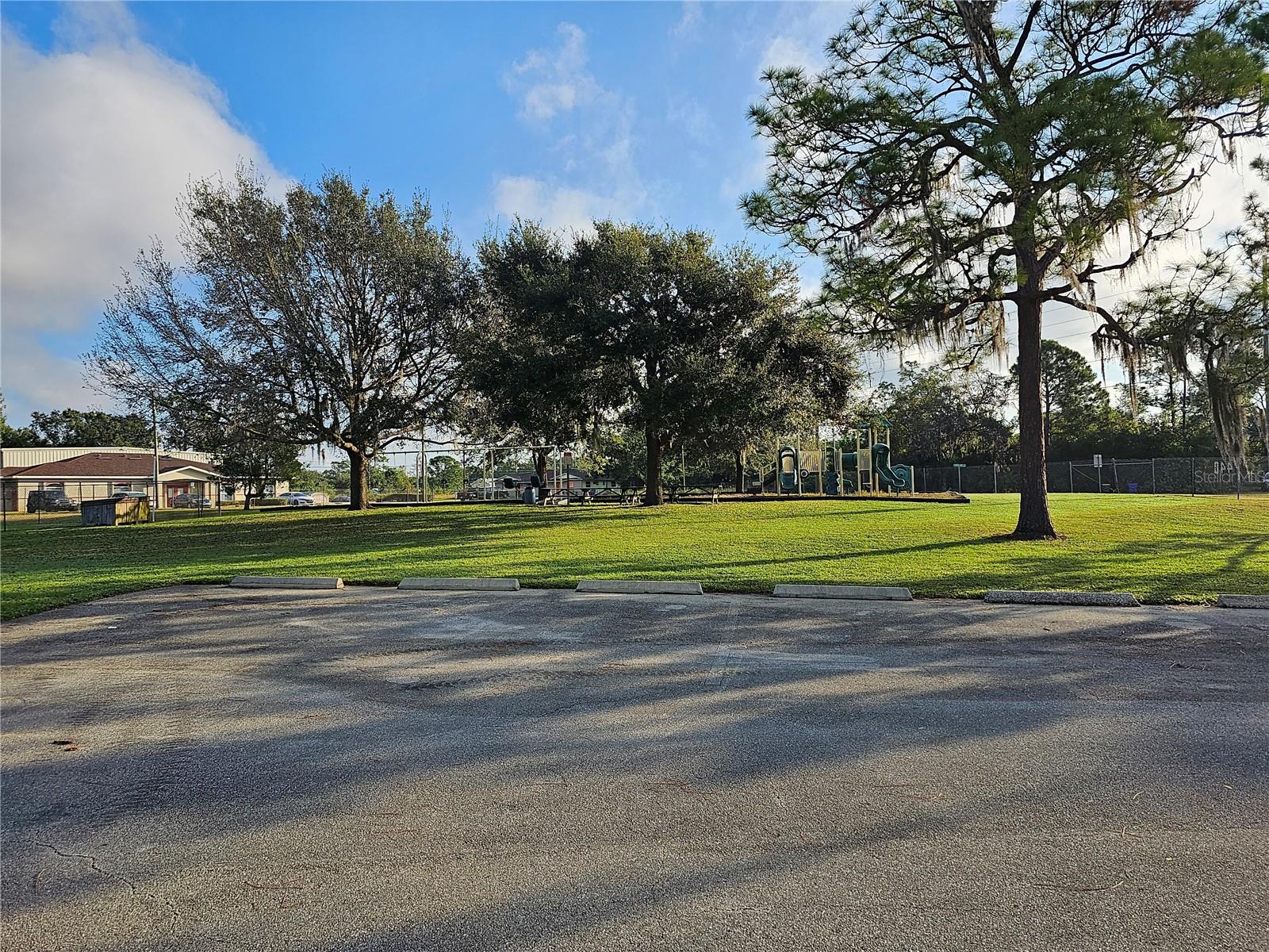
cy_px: 476
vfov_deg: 58.9
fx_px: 843
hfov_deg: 73.9
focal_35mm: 23
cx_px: 634
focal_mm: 6.3
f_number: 1.7
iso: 20
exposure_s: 1/1024
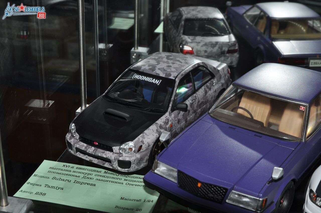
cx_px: 160
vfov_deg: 22.6
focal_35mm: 60
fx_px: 534
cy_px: 106
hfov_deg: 33.4
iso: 200
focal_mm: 40
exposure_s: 1/200
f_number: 13
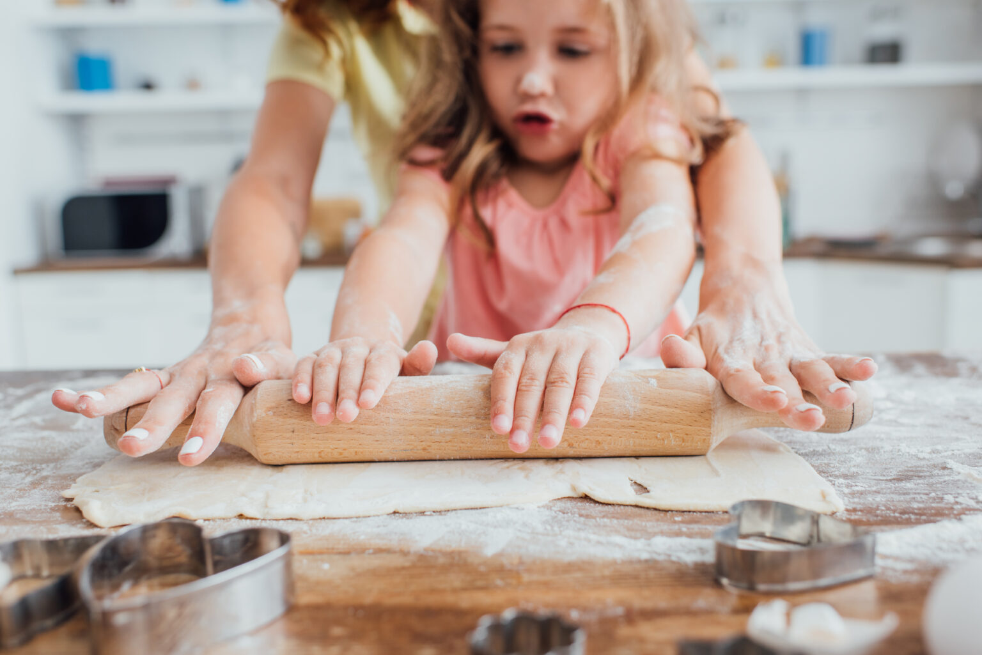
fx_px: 955
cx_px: 491
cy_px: 328
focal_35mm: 35
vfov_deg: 37.9
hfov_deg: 54.4
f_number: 4
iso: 320
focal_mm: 35
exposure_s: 1/200
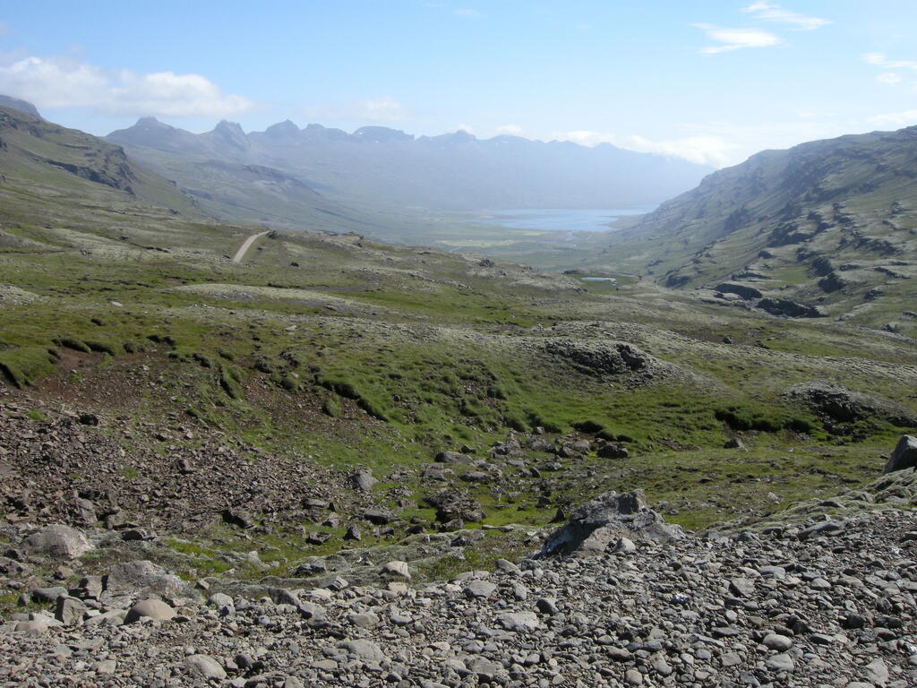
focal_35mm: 35
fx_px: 927
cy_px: 344
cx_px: 458
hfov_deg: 52.6
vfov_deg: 40.7
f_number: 6.1
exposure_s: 1/304
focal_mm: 7.5
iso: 100
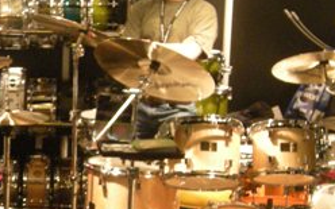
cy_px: 163
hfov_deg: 16.7
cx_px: 23
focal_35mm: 123
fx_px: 1123
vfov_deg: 10.6
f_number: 3.5
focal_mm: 7.5
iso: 377
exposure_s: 1/59.1
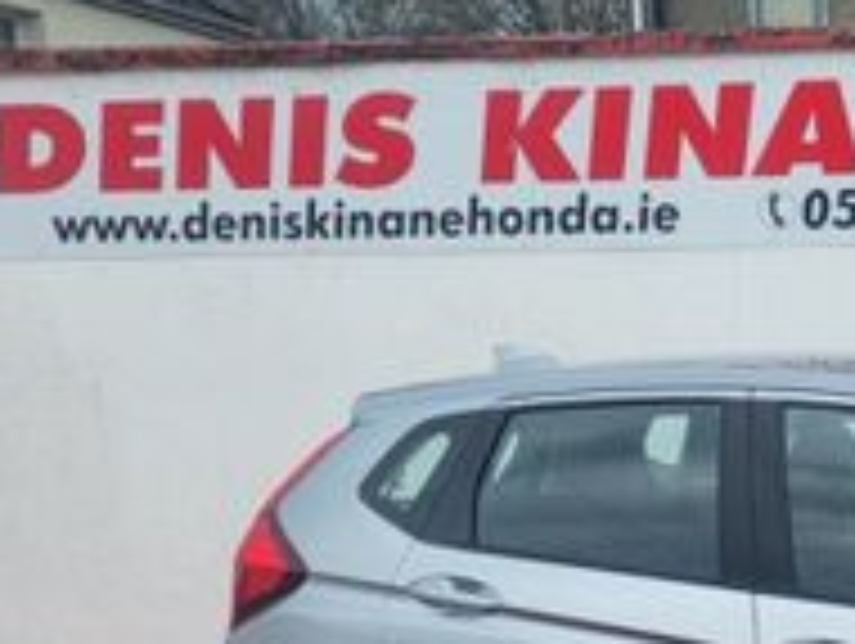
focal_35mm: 82
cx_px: 990
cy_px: 757
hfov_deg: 22.2
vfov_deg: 17.3
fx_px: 2028
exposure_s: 1/603
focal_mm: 5.4
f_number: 1.8
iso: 40
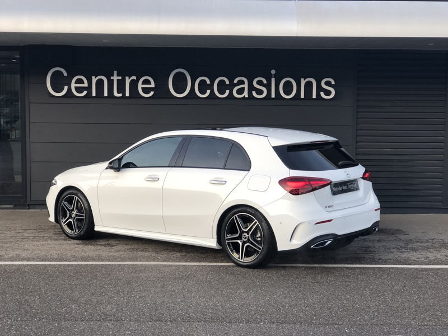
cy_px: 168
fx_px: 738
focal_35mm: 57
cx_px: 224
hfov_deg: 33.8
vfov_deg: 25.7
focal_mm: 6.6
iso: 32
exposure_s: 1/120
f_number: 2.8
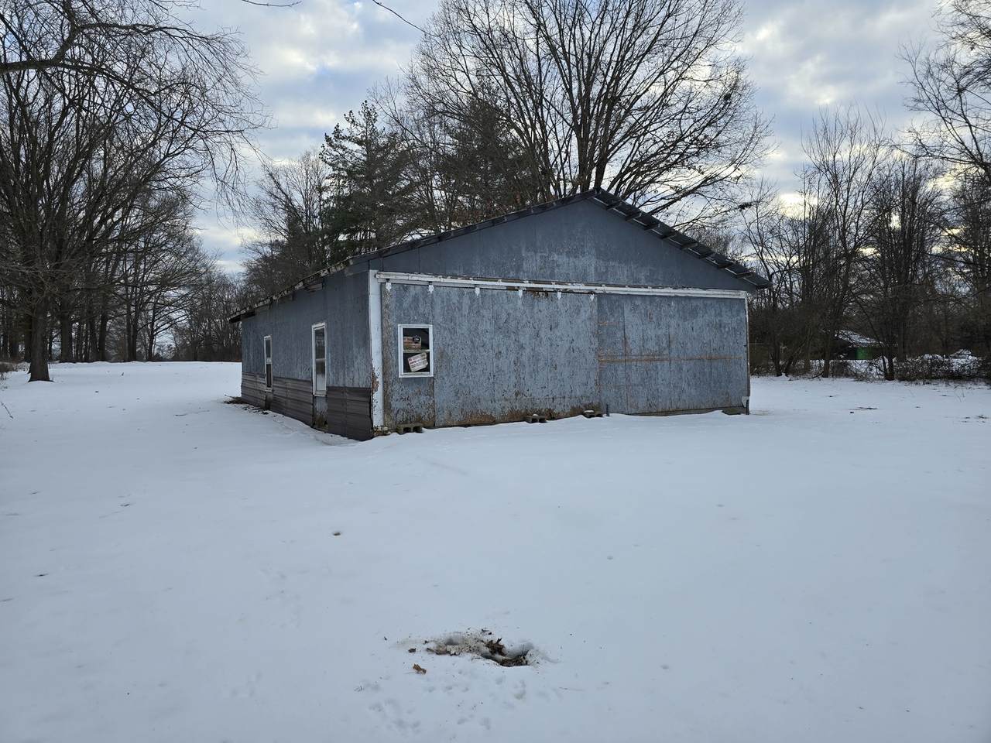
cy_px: 372
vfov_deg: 58.9
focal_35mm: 23
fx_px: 658
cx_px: 496
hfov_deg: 73.9
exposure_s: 1/227
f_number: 1.7
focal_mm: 6.3
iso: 12
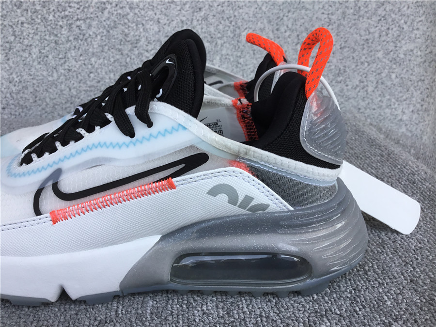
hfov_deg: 58.4
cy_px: 164
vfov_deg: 45.4
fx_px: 390
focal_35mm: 31
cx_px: 218
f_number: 2.4
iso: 25
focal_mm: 3.3
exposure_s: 1/482
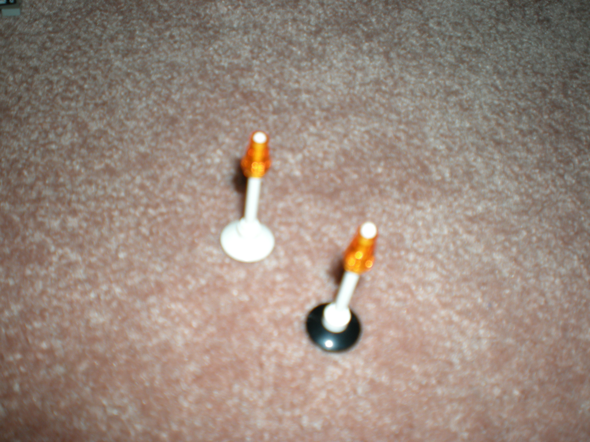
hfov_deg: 49.0
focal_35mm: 38
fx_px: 648
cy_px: 221
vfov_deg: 37.7
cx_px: 295
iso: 64
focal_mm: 6.3
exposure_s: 1/60
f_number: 3.1
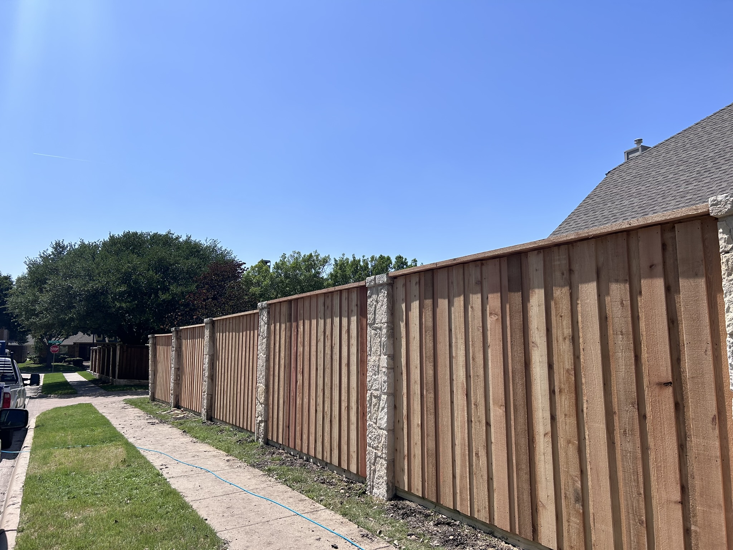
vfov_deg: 53.1
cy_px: 275
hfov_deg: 67.3
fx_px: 551
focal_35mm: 26
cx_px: 366
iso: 50
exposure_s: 1/6211
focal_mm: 5.7
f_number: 1.5
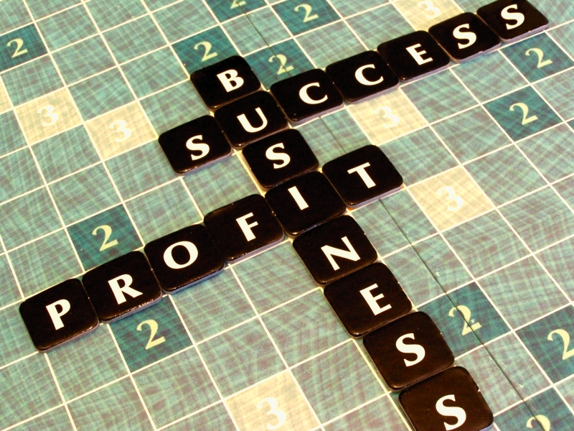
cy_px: 216
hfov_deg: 29.0
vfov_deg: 21.9
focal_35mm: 67
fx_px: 1111
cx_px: 287
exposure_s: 1/2
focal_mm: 11.1
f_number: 5
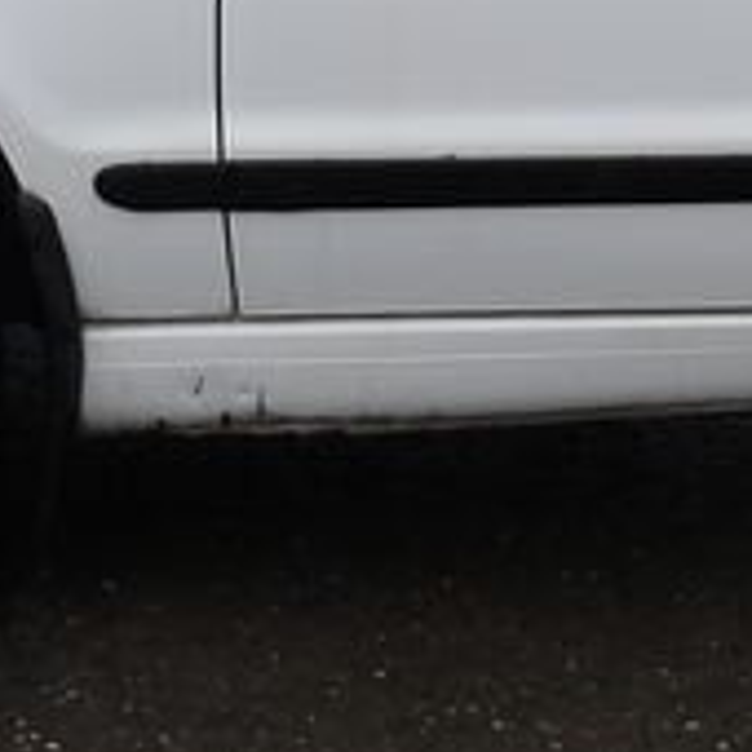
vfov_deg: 11.9
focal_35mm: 144
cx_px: 703
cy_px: -102
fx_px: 3539
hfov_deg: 12.0
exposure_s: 1/292
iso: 100
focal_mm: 4.9
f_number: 3
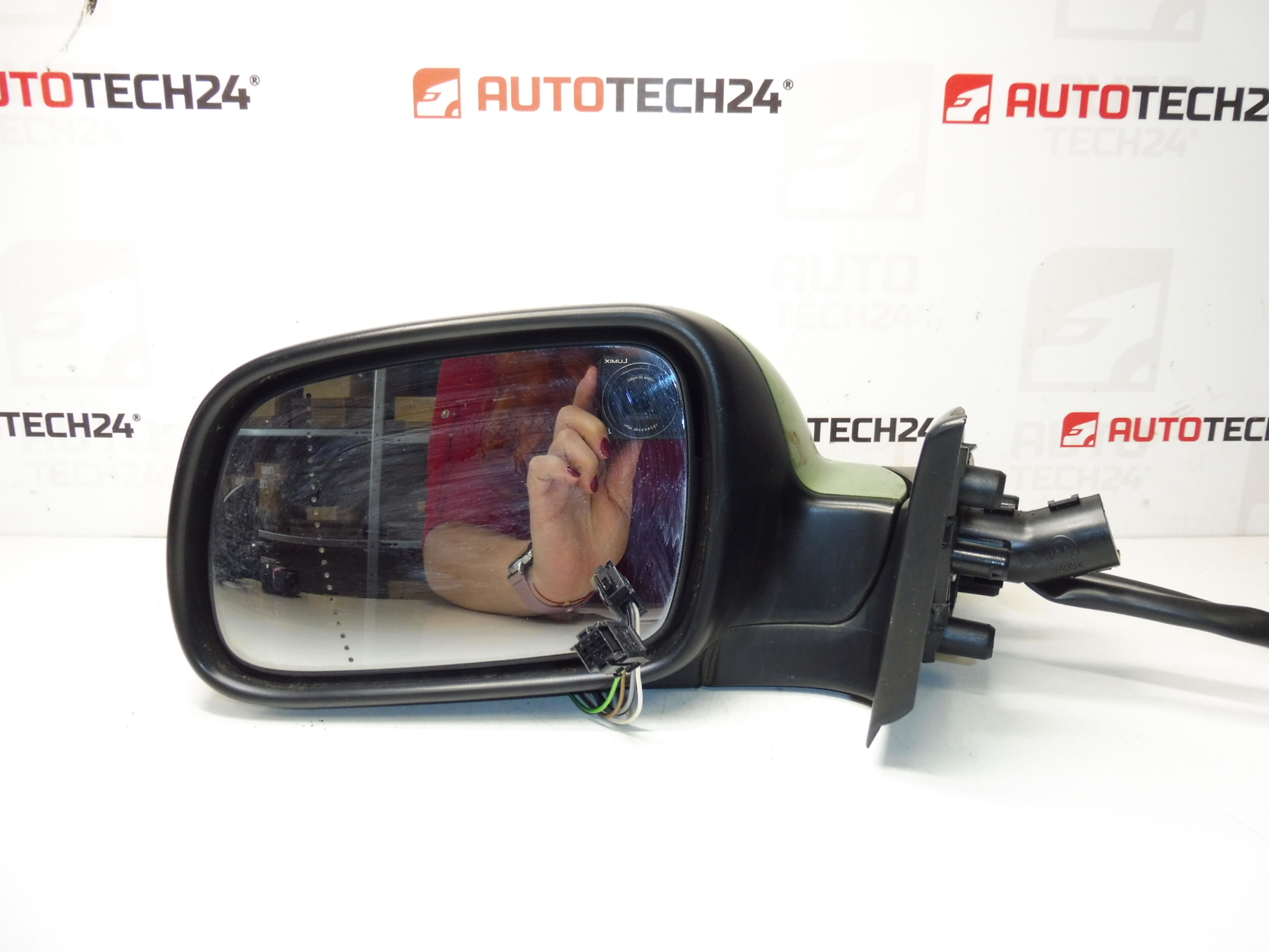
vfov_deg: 56.8
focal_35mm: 24
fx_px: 880
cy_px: 476
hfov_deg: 71.6
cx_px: 634
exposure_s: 1/60
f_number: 3.5
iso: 200
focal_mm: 4.3
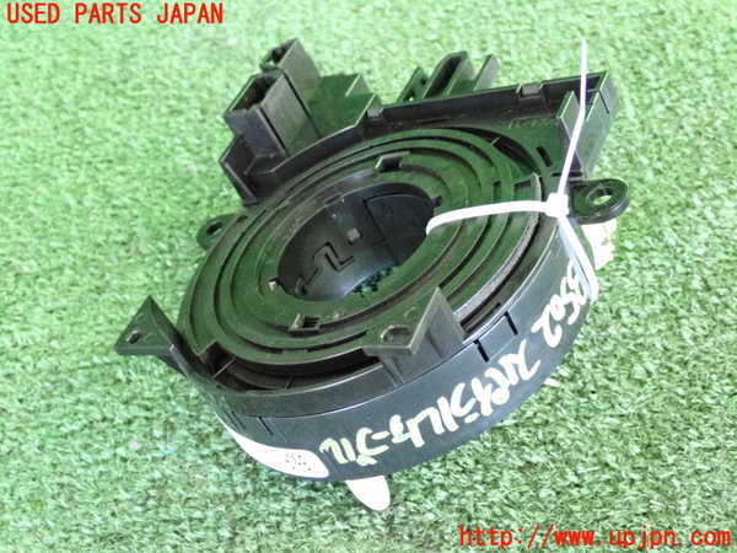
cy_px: 276
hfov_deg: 35.5
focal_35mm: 54
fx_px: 1150
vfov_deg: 27.0
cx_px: 368
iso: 4000
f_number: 3.3
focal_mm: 9.65
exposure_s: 1/125
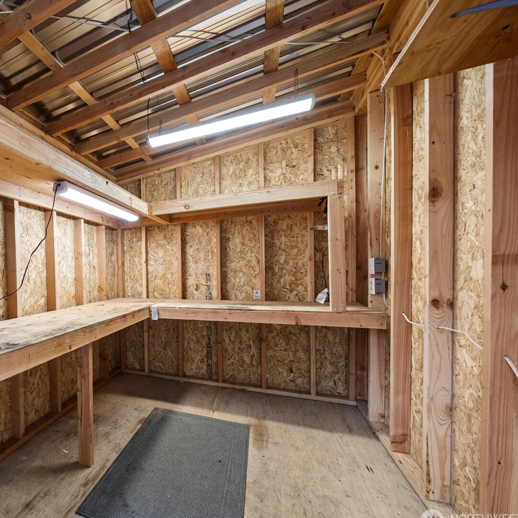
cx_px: 130
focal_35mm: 16
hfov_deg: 80.8
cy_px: 269
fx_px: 271
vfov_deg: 87.4
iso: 640
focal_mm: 12
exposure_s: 1/30
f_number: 6.3
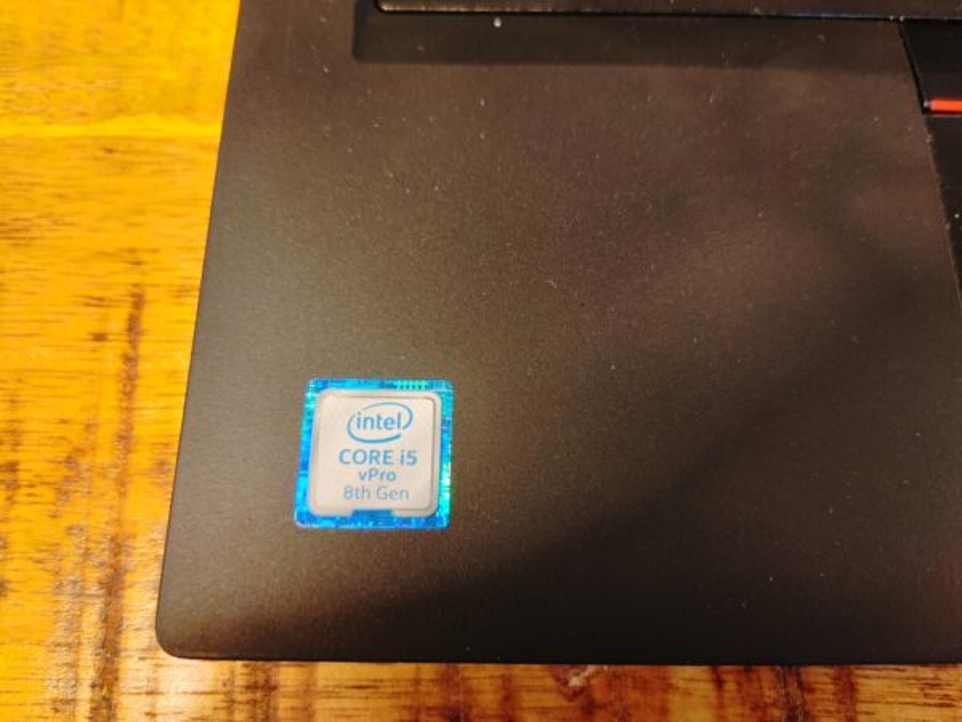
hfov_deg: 67.3
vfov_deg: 53.1
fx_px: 723
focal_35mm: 26
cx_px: 481
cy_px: 361
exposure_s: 1/50
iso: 300
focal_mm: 4.81
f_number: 1.8
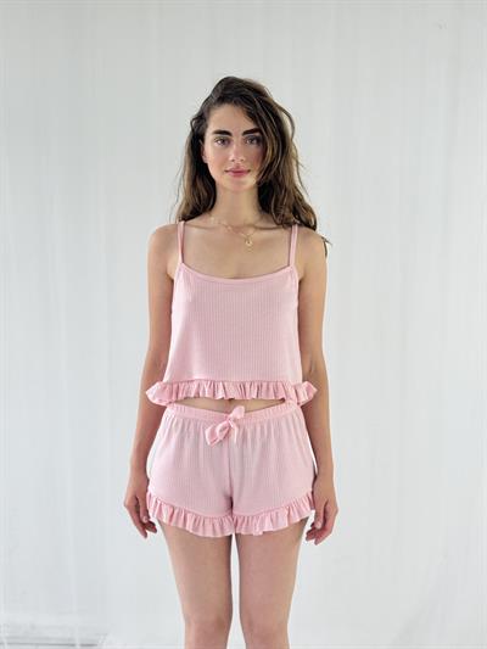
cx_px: 244
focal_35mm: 48
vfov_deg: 39.6
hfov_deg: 30.3
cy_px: 324
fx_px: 900
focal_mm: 6.76
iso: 50
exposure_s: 1/134
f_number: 1.78
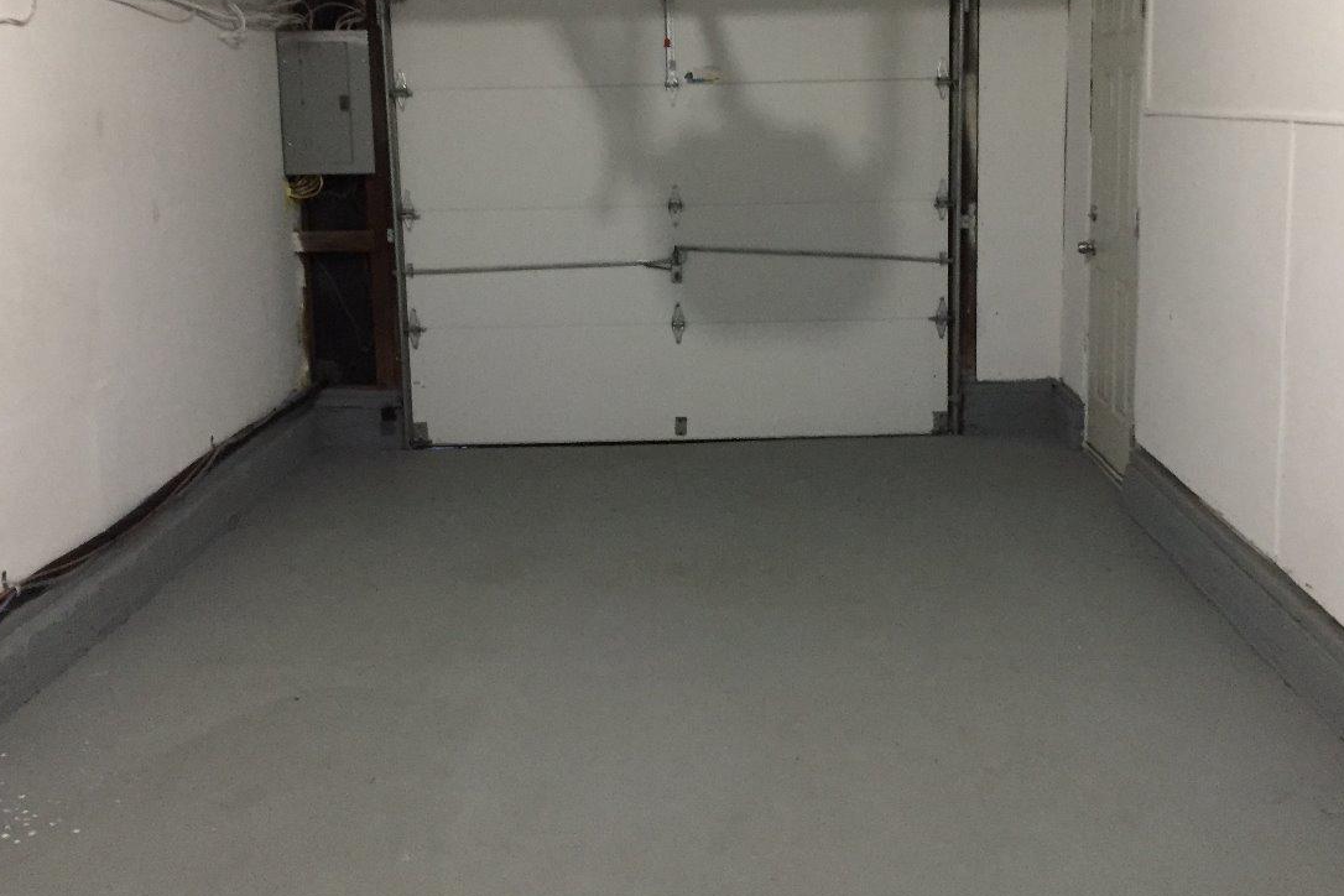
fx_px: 1493
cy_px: 343
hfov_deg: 48.4
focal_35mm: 40
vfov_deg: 33.3
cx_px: 723
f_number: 2.2
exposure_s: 1/17
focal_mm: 4.15
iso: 250
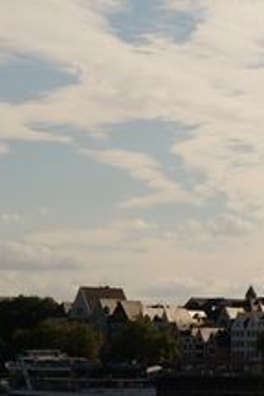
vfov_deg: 12.4
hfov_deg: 7.6
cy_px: 280
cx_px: 668
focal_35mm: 166
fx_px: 1826
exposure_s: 1/400
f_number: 16
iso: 200
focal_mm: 20
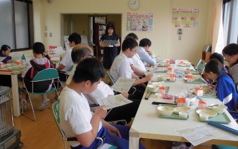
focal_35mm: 37
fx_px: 240
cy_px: 84
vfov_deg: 34.4
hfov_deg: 52.8
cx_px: 121
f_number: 4
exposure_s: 1/60
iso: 100
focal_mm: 6.1
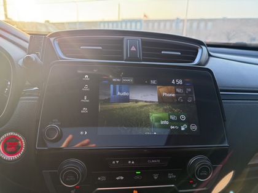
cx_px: 129
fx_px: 179
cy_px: 96
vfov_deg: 56.8
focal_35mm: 24
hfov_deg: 71.6
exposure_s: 1/241
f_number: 1.78
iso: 160
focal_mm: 6.76
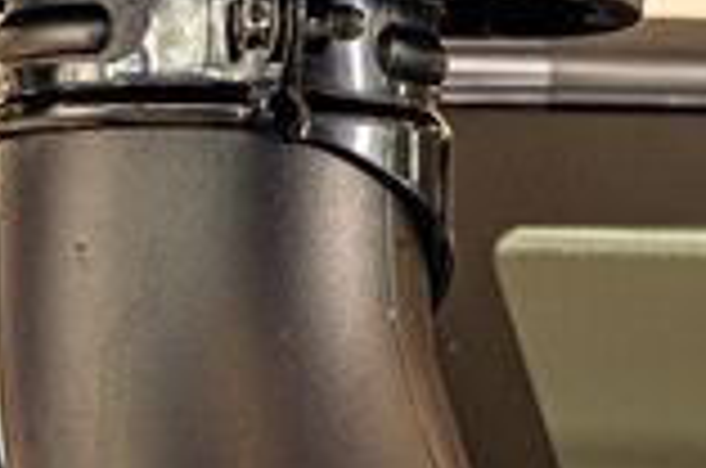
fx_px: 8435
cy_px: 32
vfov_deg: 3.2
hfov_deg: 4.8
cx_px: 236
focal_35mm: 431
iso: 500
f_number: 4
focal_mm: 66
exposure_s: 1/125
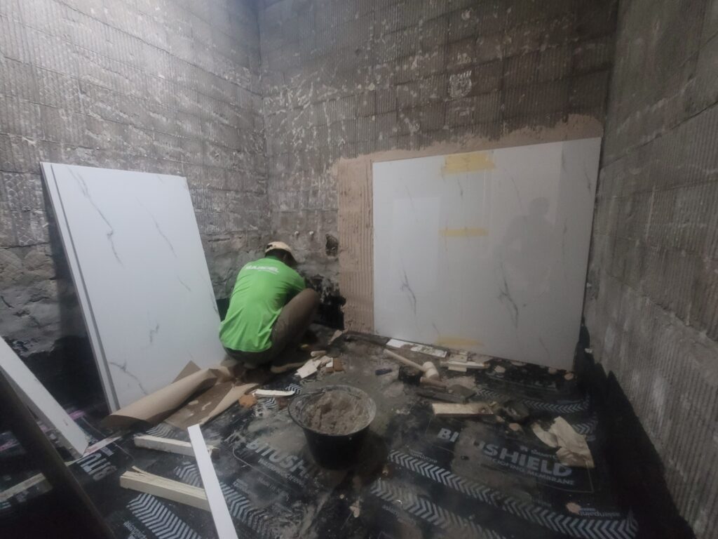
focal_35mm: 13
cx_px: 359
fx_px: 270
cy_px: 270
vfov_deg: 89.9
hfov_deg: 106.2
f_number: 2.2
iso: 1000
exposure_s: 1/24
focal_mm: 2.2
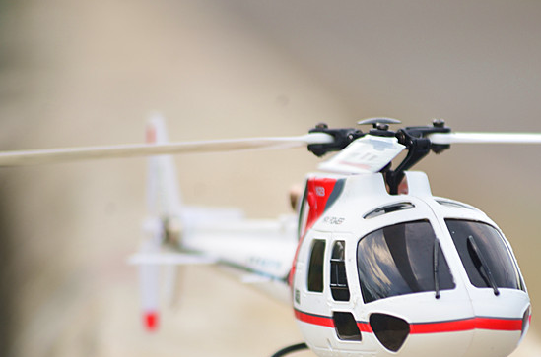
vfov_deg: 3.1
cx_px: 355
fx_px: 6550
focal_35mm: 437
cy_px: 259
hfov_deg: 4.7
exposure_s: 1/160
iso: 160
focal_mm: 200
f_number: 5.6
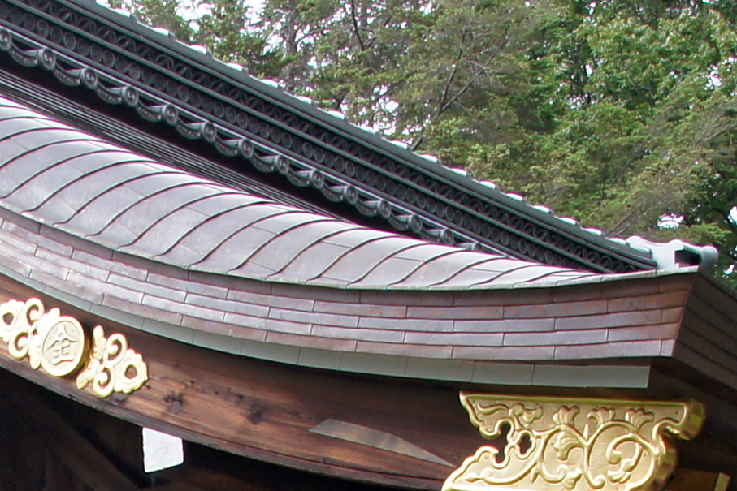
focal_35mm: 127
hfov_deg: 15.9
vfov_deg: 10.0
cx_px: 25
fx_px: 2600
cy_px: 1004
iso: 250
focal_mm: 16
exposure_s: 1/30
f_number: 8
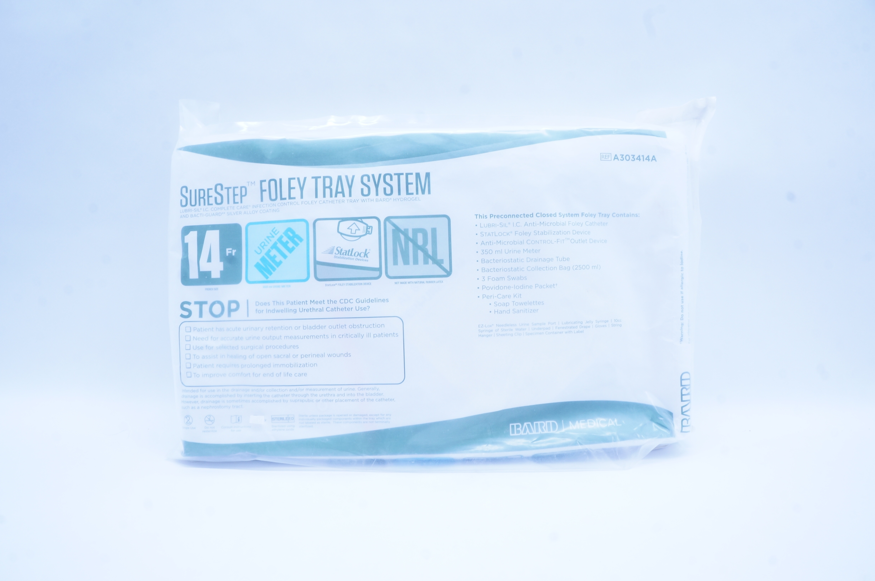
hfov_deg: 67.4
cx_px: 438
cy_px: 290
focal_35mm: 27
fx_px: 656
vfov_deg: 47.8
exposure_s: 1/10
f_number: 14
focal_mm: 18
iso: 400
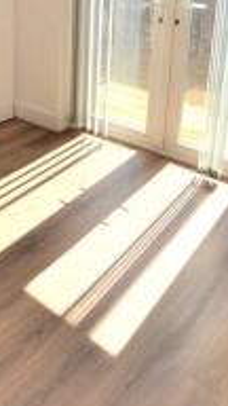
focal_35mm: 39
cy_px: 79
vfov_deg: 48.6
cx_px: 57
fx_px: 419
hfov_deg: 29.9
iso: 100
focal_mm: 10
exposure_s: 1/160
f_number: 6.3
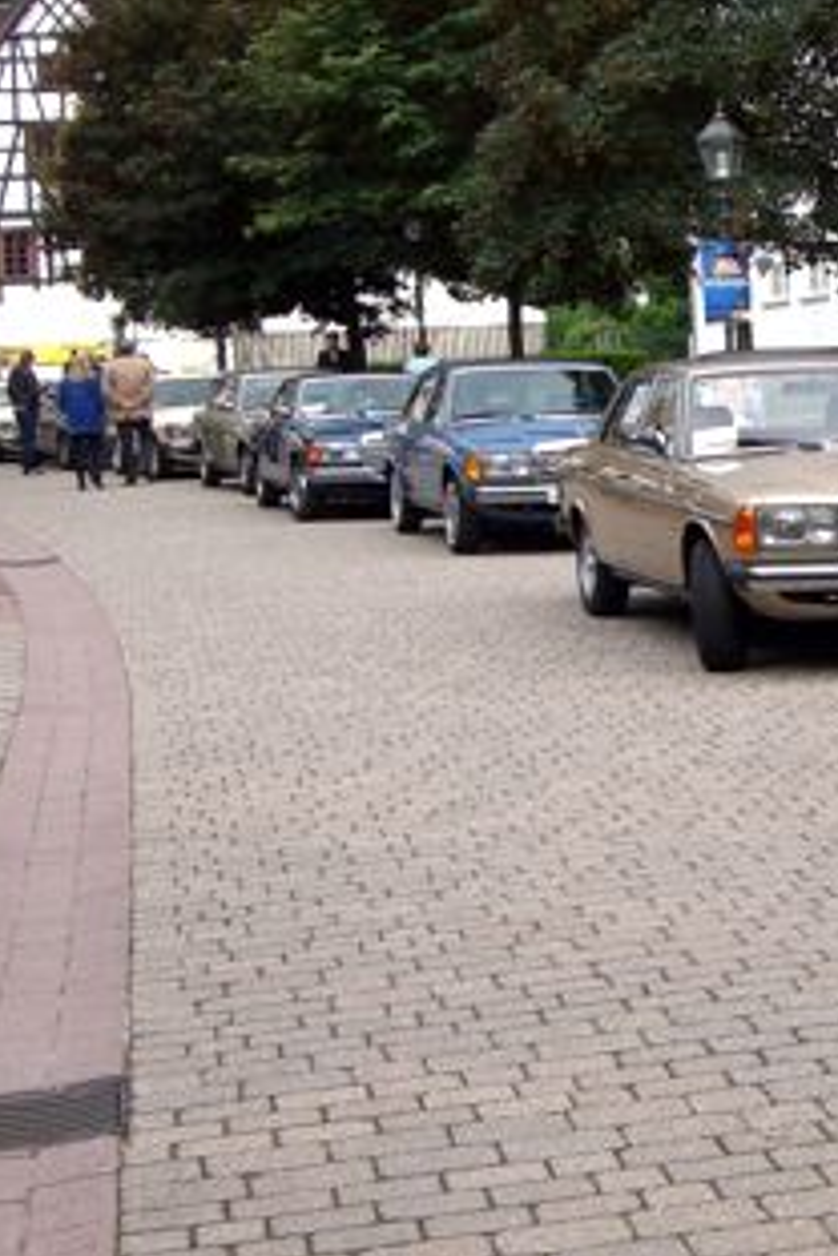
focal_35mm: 81
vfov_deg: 25.1
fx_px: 2828
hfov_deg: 16.2
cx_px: 991
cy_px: 640
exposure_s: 1/160
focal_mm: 6.2
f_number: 2.7
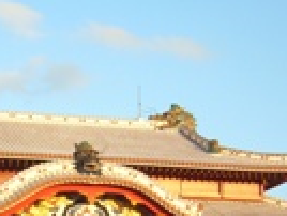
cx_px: 59
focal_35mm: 94
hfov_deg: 20.6
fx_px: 781
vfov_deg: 15.1
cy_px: 276
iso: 80
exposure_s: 1/320
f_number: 2.8
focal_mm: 4.6
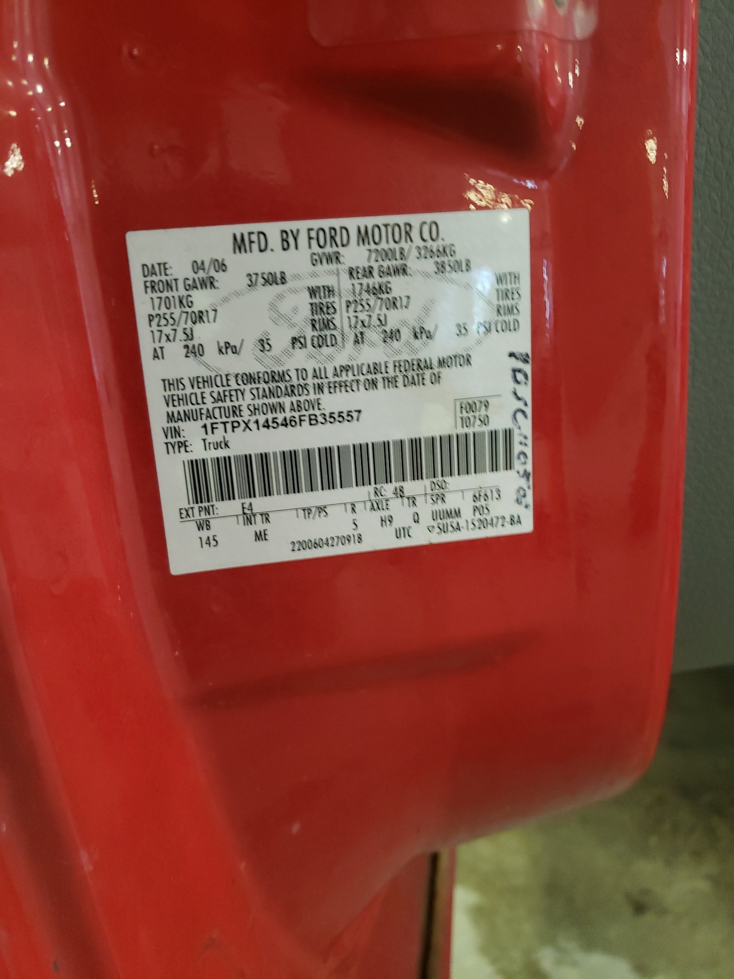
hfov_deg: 53.1
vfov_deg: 67.3
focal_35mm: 26
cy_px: 490
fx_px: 735
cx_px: 367
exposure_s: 1/30
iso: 243
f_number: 1.5
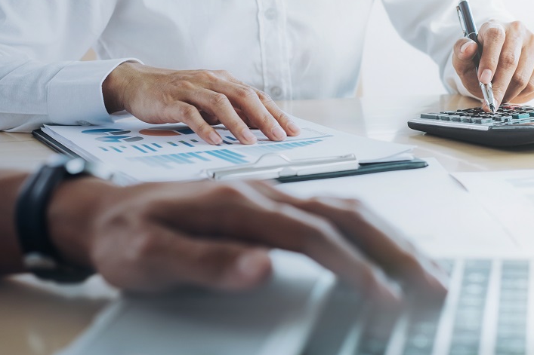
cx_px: 330
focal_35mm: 90
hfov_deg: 22.6
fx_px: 1335
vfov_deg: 15.2
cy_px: 124
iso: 250
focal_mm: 35
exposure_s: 1/180
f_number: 3.2
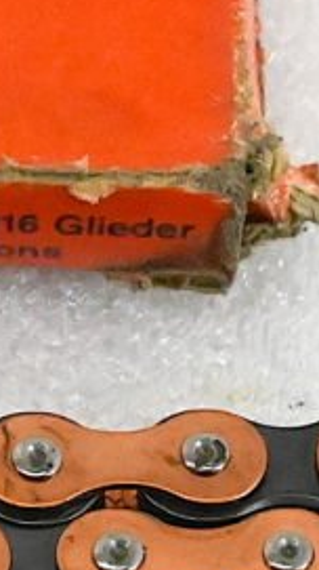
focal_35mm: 520
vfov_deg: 4.1
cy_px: -184
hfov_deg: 2.3
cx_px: -216
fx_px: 7837
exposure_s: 1/500
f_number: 14
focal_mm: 70
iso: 11400
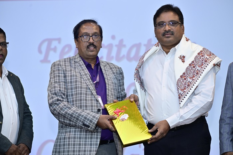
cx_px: 116
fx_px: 712
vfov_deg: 12.4
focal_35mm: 110
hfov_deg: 18.6
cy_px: 78
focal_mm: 110
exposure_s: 1/125
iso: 1000
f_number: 4.5
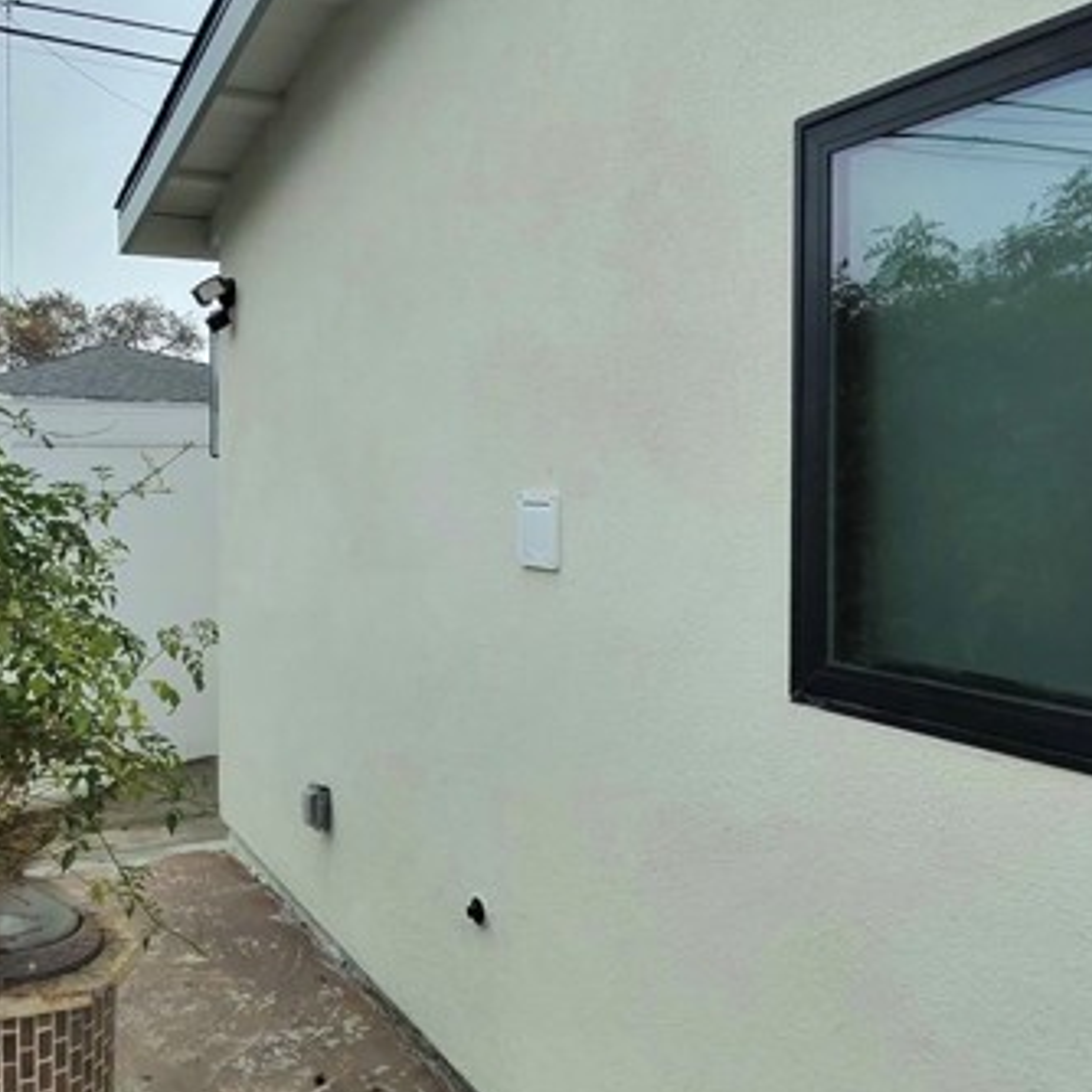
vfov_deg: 69.4
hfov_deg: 68.3
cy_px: 487
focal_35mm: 22
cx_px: 396
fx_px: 785
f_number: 2.2
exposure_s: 1/1250
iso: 54
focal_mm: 2.24
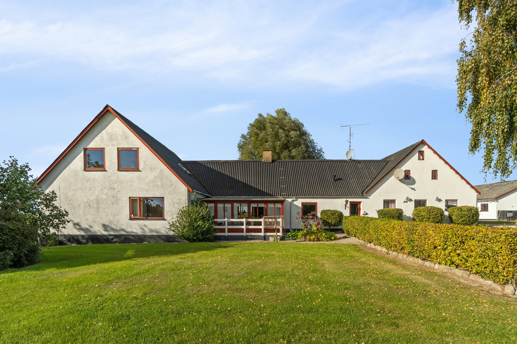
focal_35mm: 18
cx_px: 258
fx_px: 258
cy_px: 172
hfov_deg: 90.0
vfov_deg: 67.4
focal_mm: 12
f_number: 8
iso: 200
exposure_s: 1/500
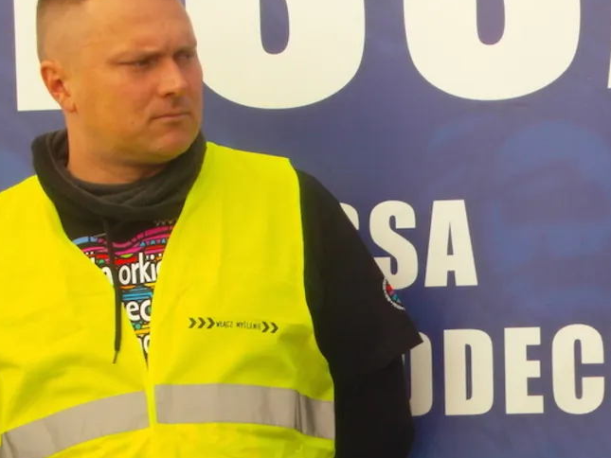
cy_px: 419
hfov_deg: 8.1
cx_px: 686
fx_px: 4290
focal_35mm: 243
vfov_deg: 6.1
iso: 100
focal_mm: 21.6
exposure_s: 1/100
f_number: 5.9
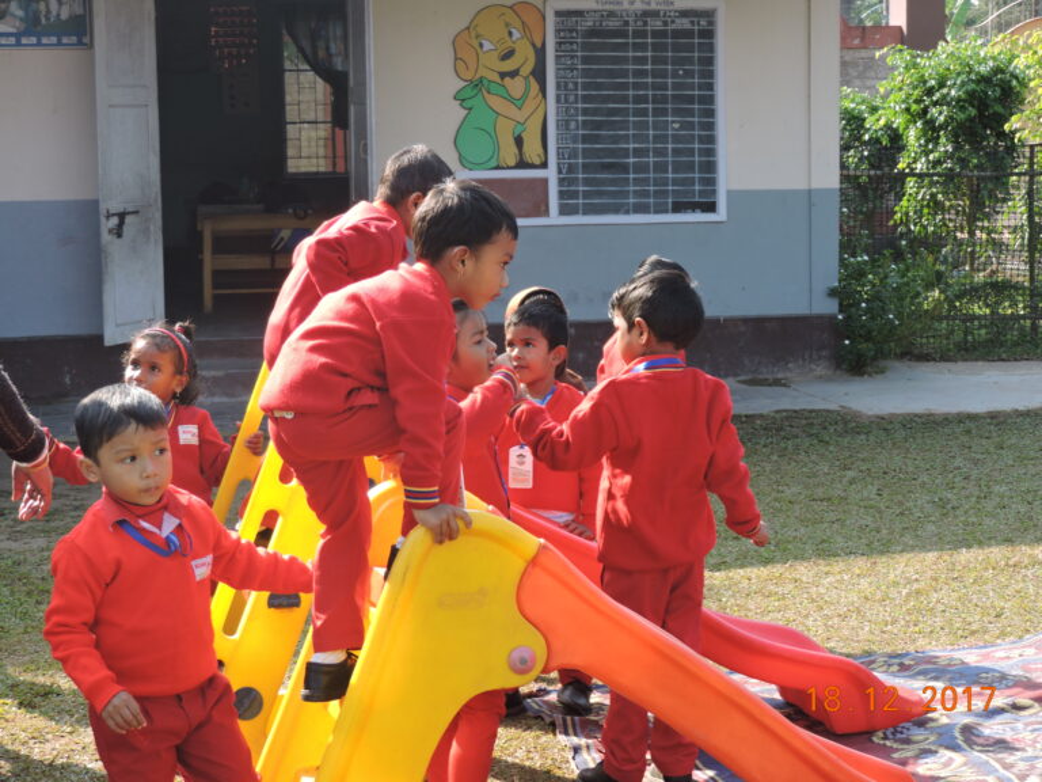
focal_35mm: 75
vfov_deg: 19.6
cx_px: 521
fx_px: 2258
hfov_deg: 26.0
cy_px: 391
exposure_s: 1/160
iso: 100
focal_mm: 13.4
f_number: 3.9
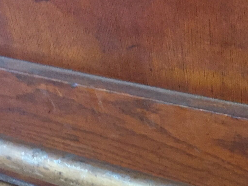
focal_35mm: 93
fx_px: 666
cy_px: 273
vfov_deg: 14.8
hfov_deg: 20.7
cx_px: 214
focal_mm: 4.15
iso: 250
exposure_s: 1/20
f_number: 2.2
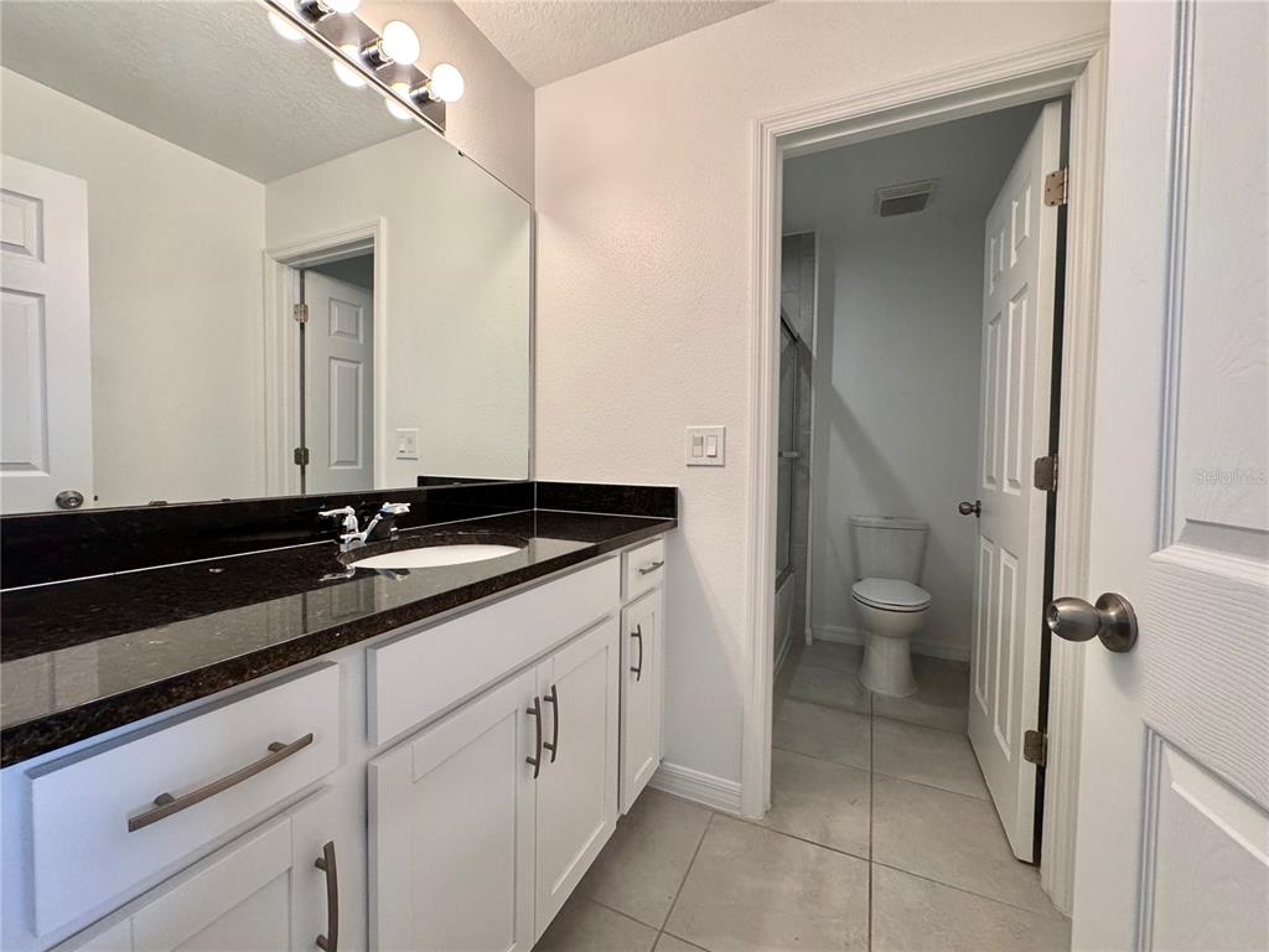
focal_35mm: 14
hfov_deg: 102.1
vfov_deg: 85.7
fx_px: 513
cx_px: 634
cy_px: 476
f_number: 2.2
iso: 250
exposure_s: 1/120
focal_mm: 2.22
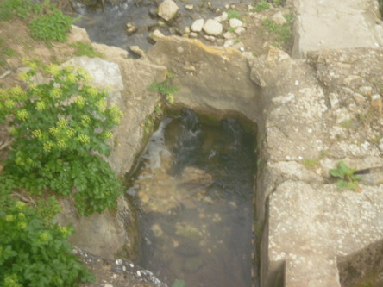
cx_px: 214
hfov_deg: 27.0
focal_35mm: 72
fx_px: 797
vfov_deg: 20.4
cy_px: 127
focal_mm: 11.3
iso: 100
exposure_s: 1/30
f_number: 13
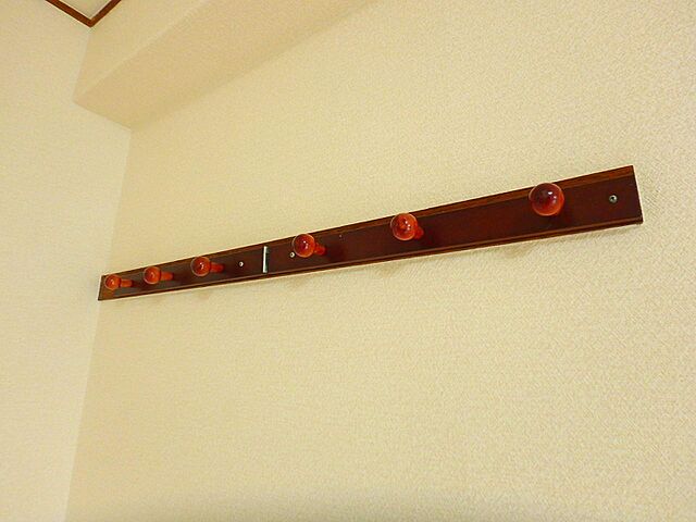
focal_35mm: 21
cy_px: 261
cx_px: 348
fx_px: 422
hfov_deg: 79.0
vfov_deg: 63.4
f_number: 3.5
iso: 250
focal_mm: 3.7
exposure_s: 1/30
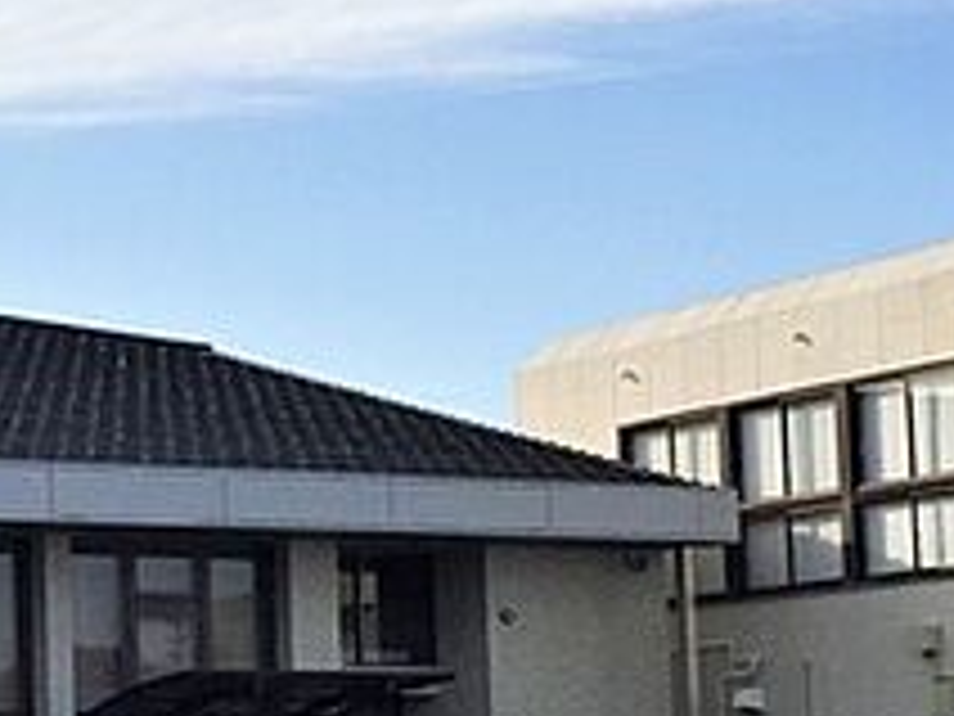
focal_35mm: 85
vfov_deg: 17.3
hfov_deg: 21.3
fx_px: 2343
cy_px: 493
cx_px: -202
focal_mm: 4.15
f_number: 2.2
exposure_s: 1/2825
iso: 32
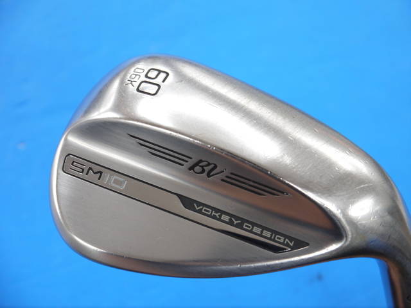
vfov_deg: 17.6
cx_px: 206
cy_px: 154
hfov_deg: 23.3
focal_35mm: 84
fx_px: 997
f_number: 5.6
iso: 640
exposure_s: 1/80
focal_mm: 42
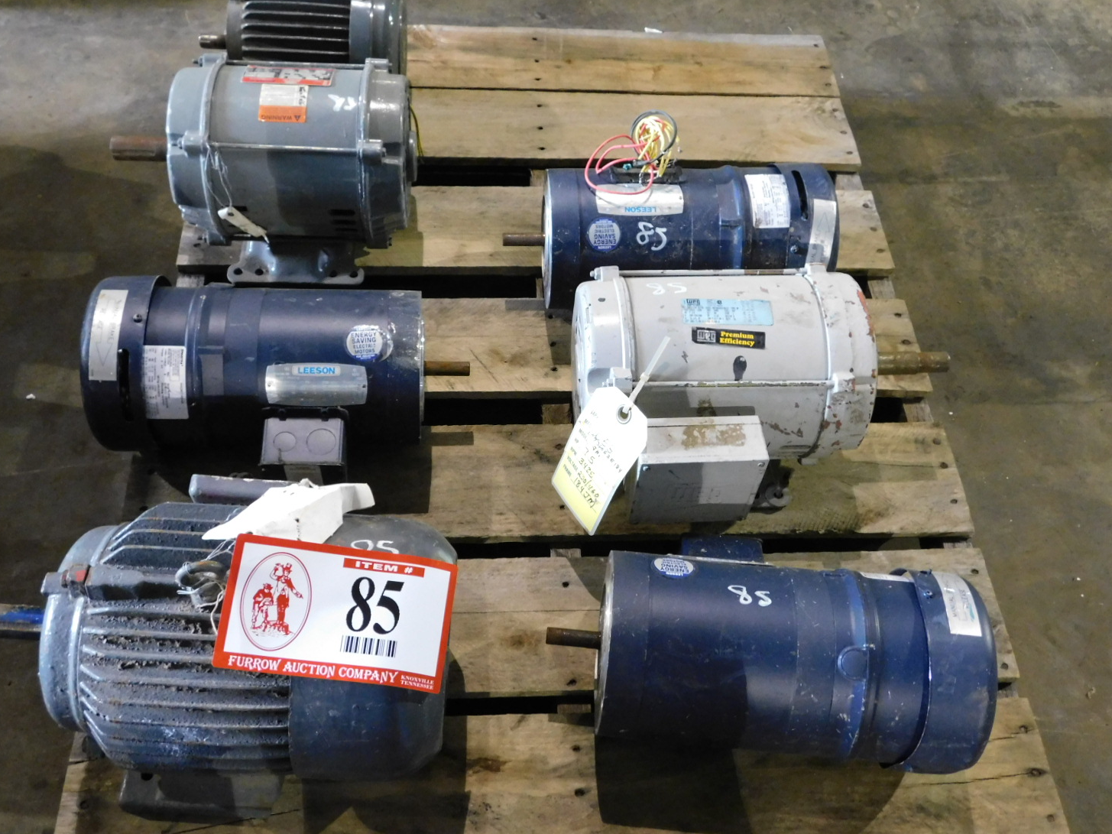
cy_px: 394
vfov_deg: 42.9
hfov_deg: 55.4
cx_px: 554
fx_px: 1060
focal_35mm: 33
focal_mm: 5.3
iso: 560
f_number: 3.2
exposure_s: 1/8
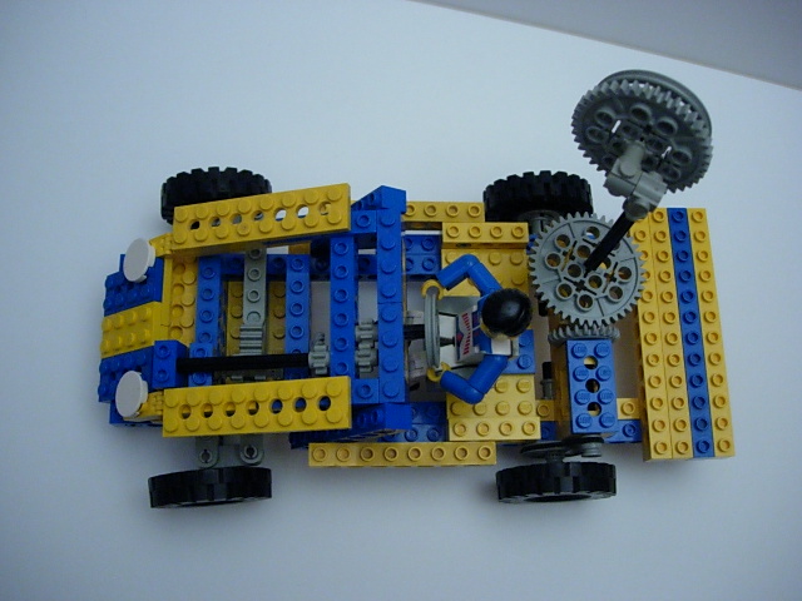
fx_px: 880
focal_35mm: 38
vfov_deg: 37.7
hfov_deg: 49.0
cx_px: 401
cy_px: 300
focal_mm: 7.8
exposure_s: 1/108
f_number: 2.8
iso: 400
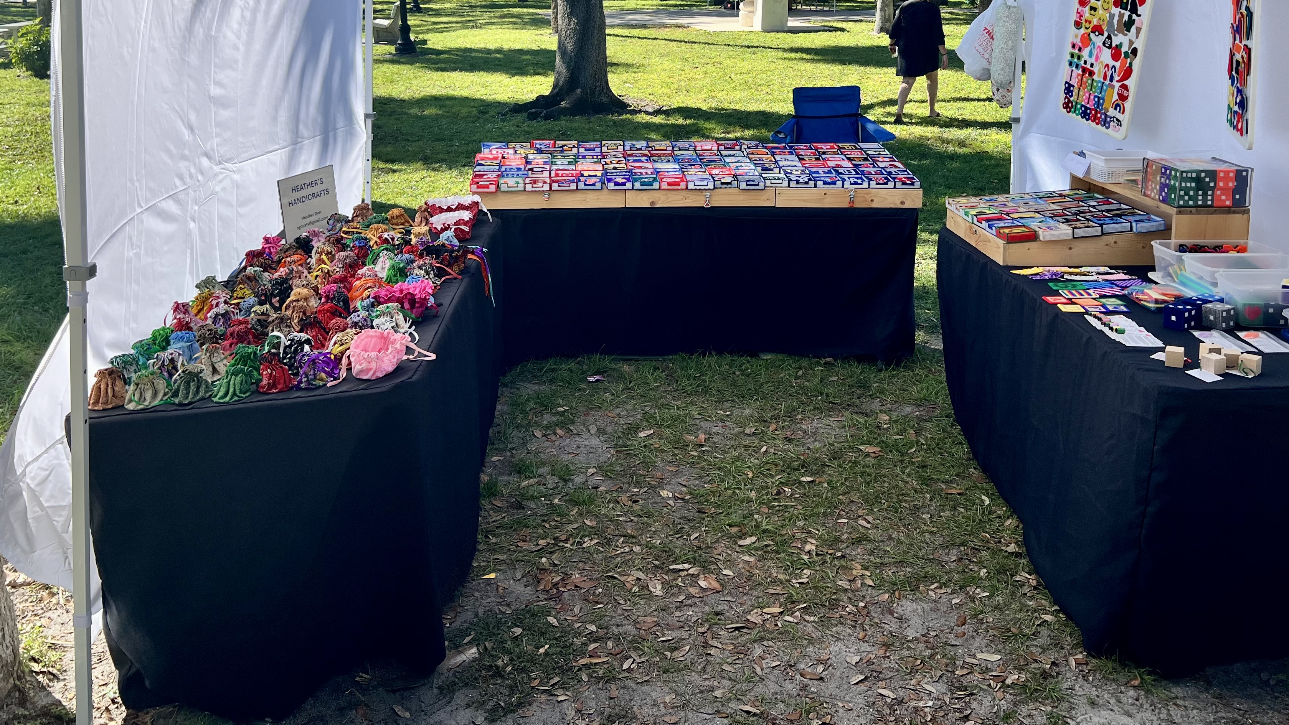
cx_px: 667
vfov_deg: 33.7
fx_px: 1162
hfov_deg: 58.0
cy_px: 147
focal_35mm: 34
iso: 50
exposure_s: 1/2404
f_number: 1.5
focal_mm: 5.7
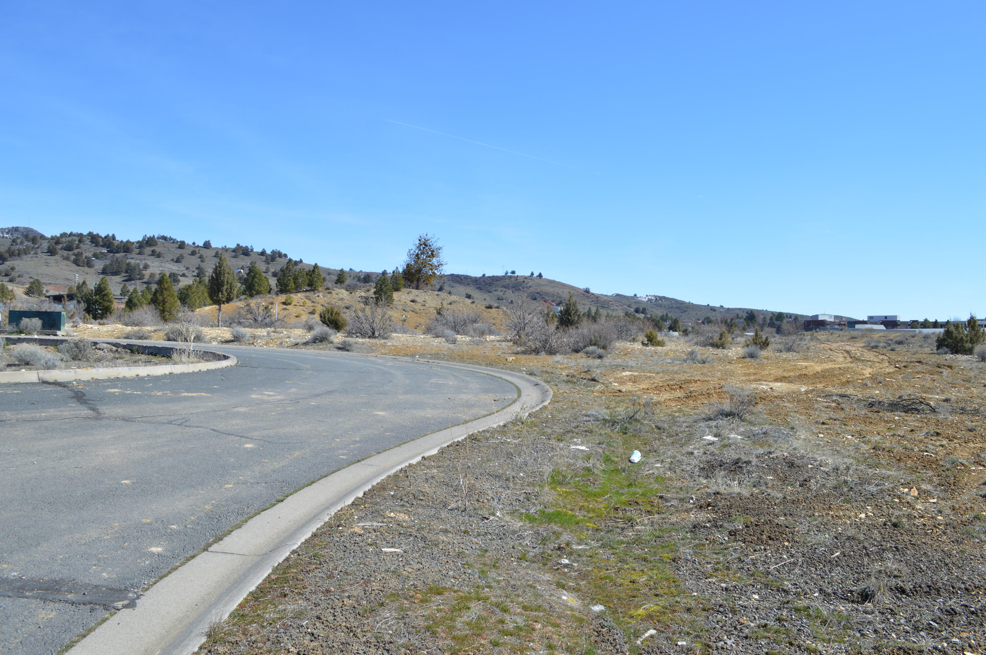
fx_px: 739
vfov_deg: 47.8
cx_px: 493
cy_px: 328
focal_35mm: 27
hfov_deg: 67.4
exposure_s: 1/250
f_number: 8
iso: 100
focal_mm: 18
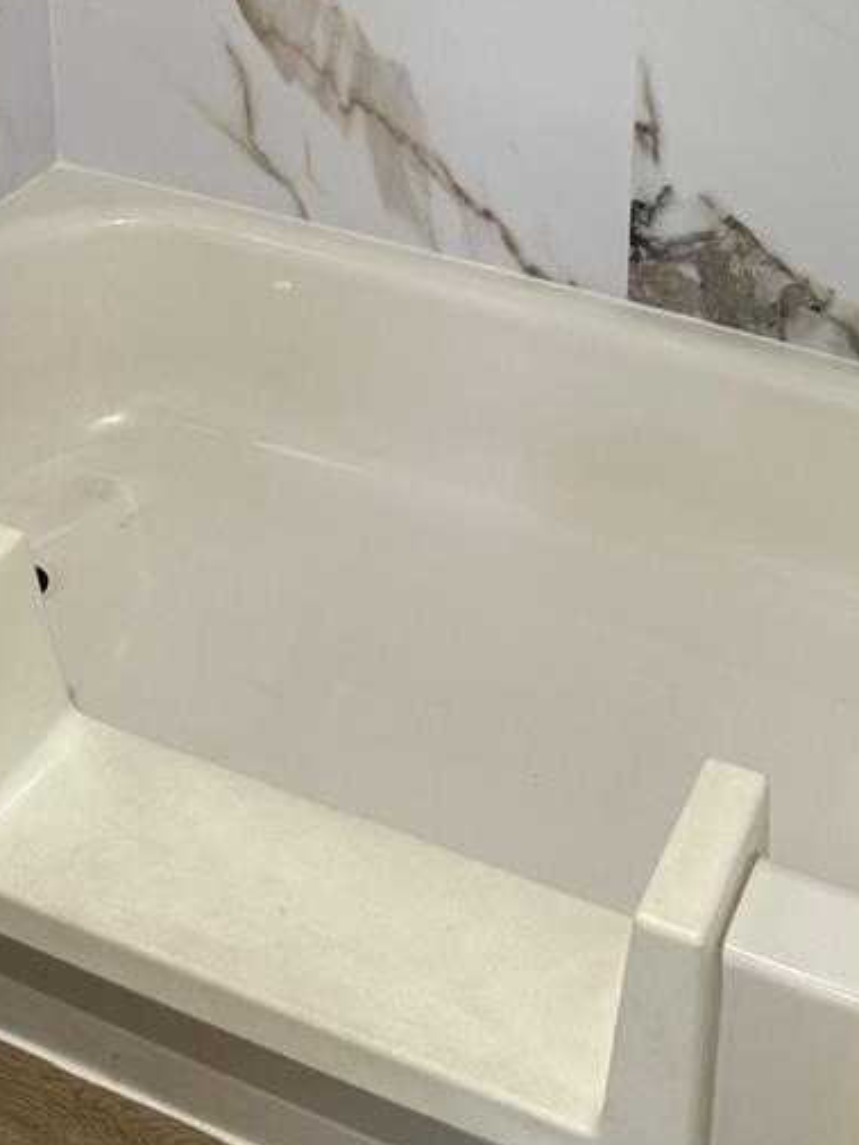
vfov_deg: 29.9
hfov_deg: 25.6
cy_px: -154
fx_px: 1885
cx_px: 560
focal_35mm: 57
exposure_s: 1/120
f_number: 1.78
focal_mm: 6.76
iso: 200
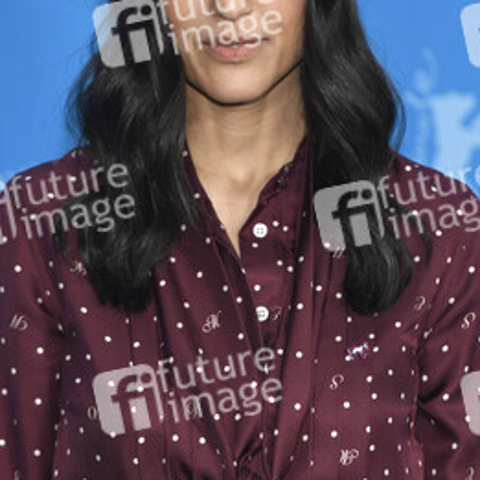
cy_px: 116
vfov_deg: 6.7
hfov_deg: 6.7
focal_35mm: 260
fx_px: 4079
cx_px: 241
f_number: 3.5
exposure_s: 1/320
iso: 640
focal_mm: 200
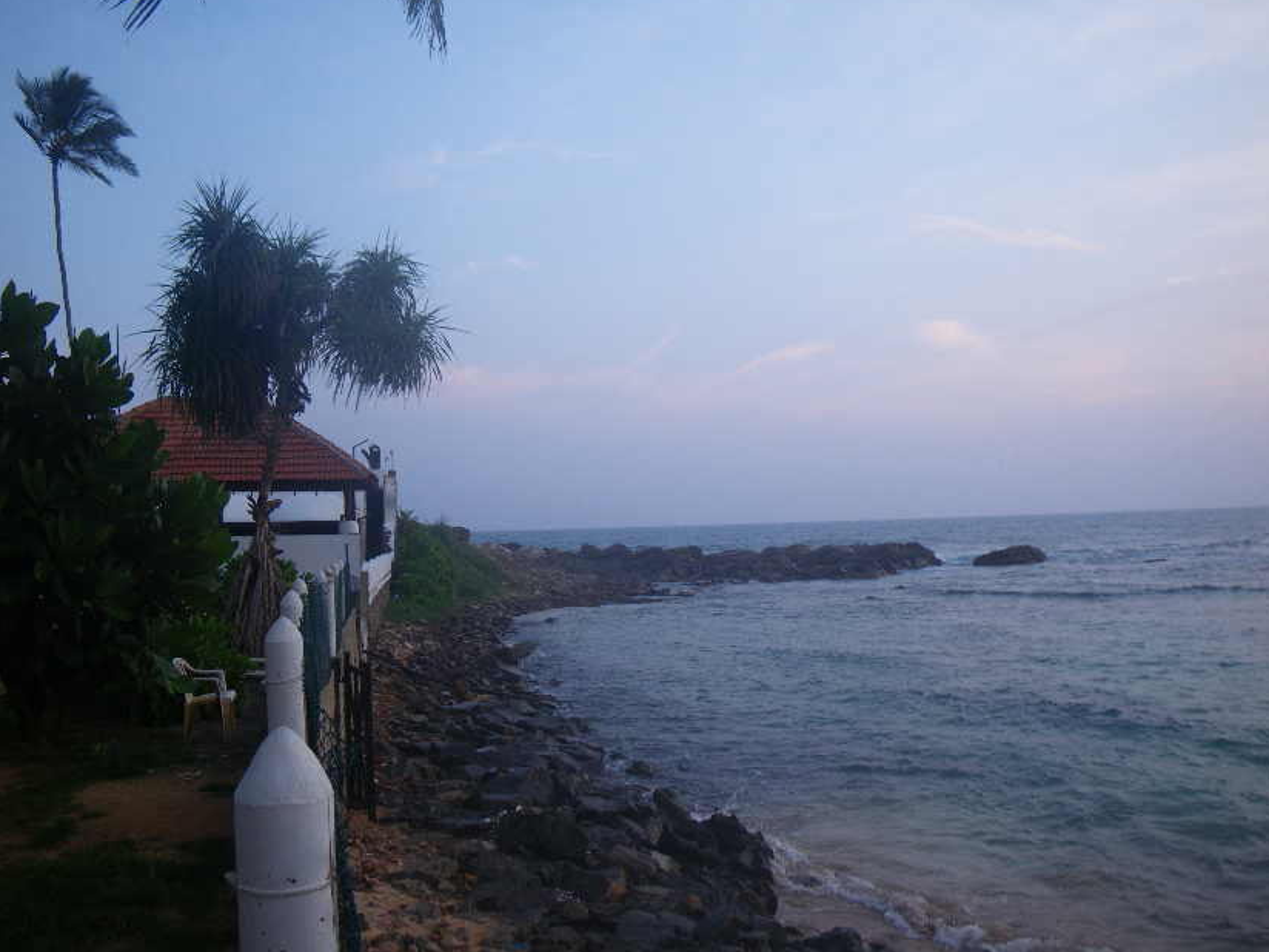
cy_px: 471
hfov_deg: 61.7
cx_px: 629
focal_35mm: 29
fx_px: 1063
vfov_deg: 48.2
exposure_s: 1/50
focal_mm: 5
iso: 64
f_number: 3.5
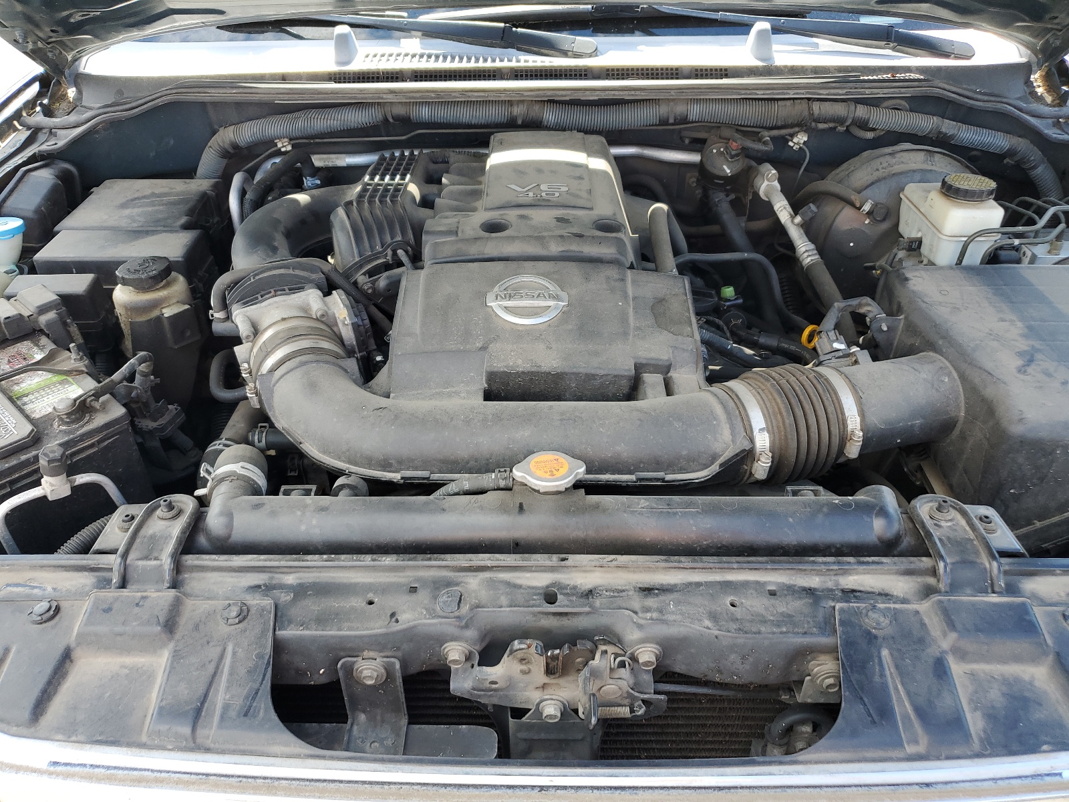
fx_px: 803
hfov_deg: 67.3
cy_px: 401
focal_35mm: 26
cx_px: 534
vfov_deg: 53.1
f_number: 1.5
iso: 50
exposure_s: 1/263
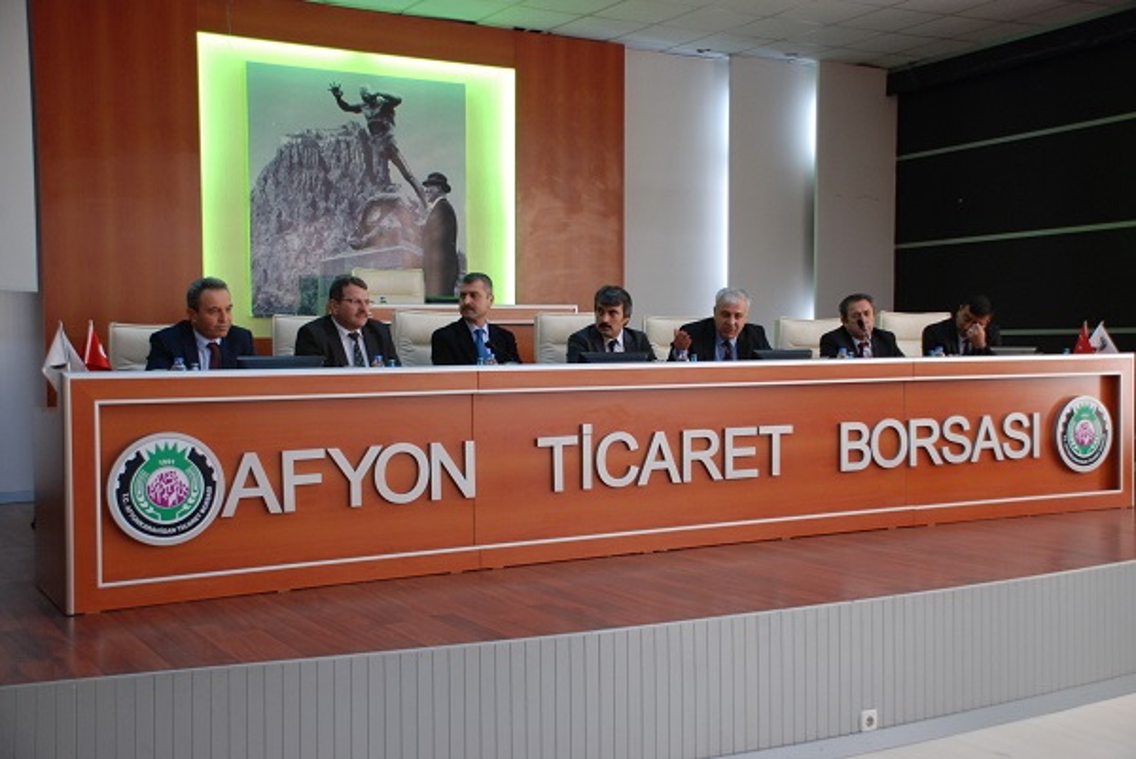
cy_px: 380
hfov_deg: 46.4
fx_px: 1326
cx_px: 568
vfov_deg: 31.9
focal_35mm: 42
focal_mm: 28
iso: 500
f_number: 4.5
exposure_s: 1/80
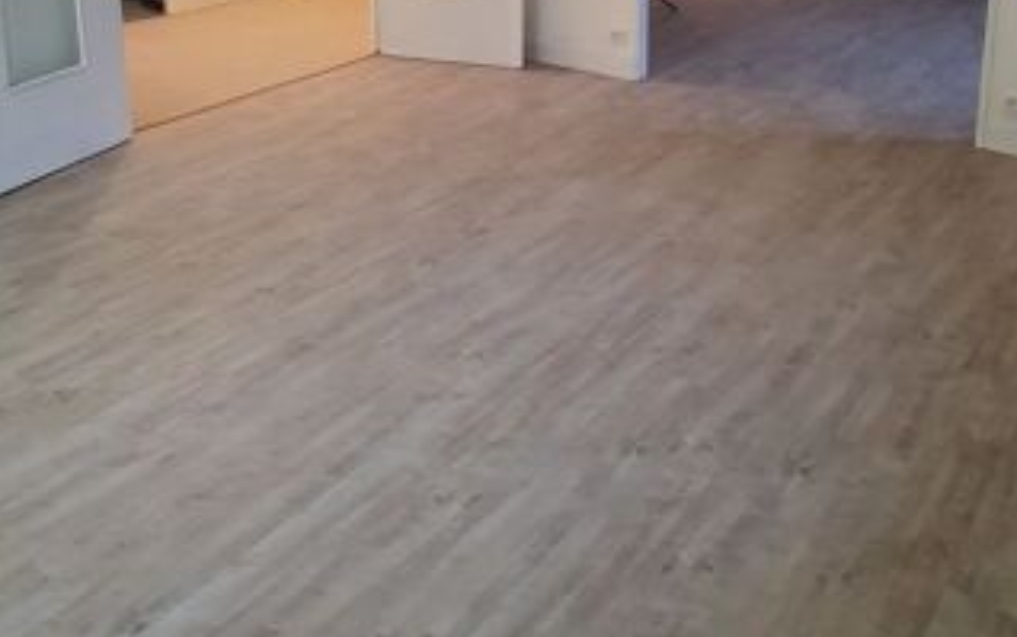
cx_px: 508
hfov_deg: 52.7
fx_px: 1026
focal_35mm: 37
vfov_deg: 32.2
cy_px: 24
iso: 250
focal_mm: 4.32
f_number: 2.4
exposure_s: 1/50
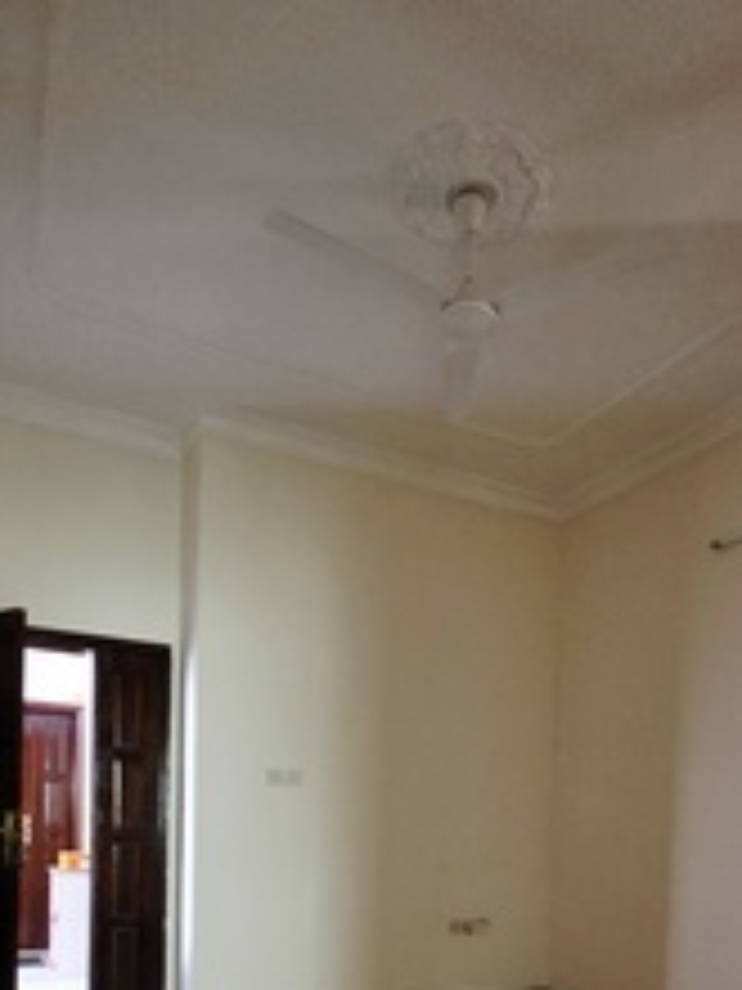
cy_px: 848
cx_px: 420
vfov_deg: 58.1
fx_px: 772
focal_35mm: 27
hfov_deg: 51.2
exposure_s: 1/33.4
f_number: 1.9
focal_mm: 2.2
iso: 1000
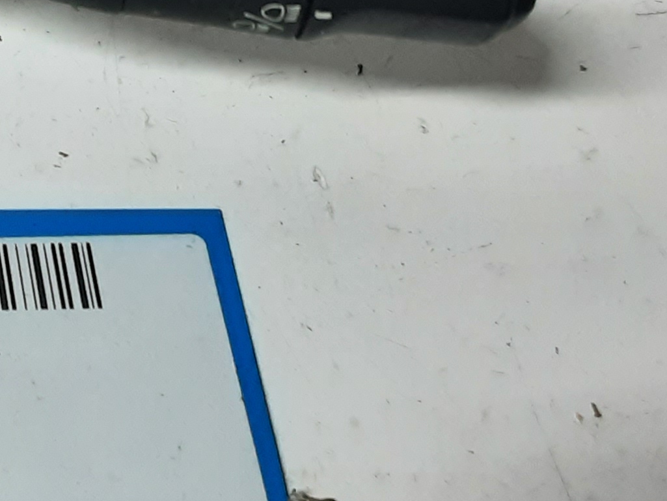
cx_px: -62
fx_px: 1657
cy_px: 102
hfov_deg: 21.6
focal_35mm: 86
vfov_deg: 17.0
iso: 160
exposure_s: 1/50
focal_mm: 2.91
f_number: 1.9
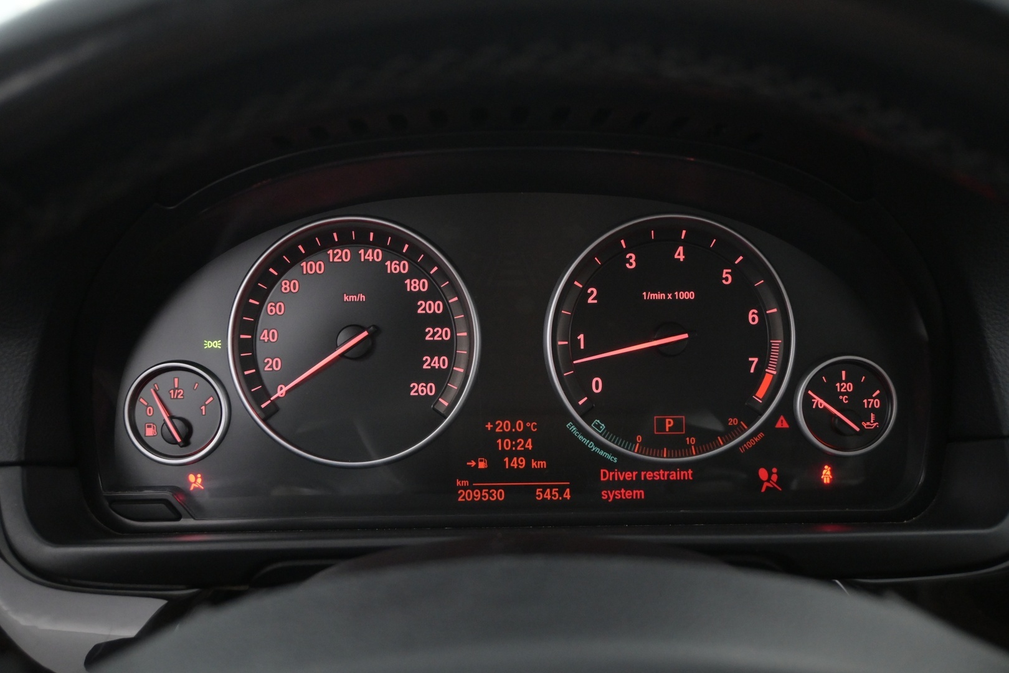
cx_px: 504
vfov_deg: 39.1
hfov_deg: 56.1
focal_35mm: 34
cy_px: 336
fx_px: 946
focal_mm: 22.5
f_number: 4
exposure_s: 1/40
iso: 2500
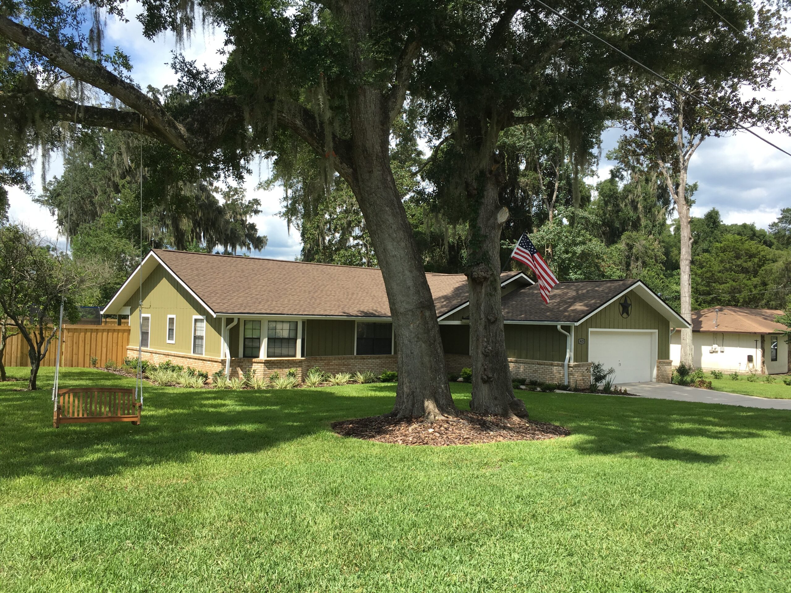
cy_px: 296
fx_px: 663
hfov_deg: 61.7
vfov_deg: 48.2
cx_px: 396
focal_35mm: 29
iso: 25
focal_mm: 4.15
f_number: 2.2
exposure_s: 1/974
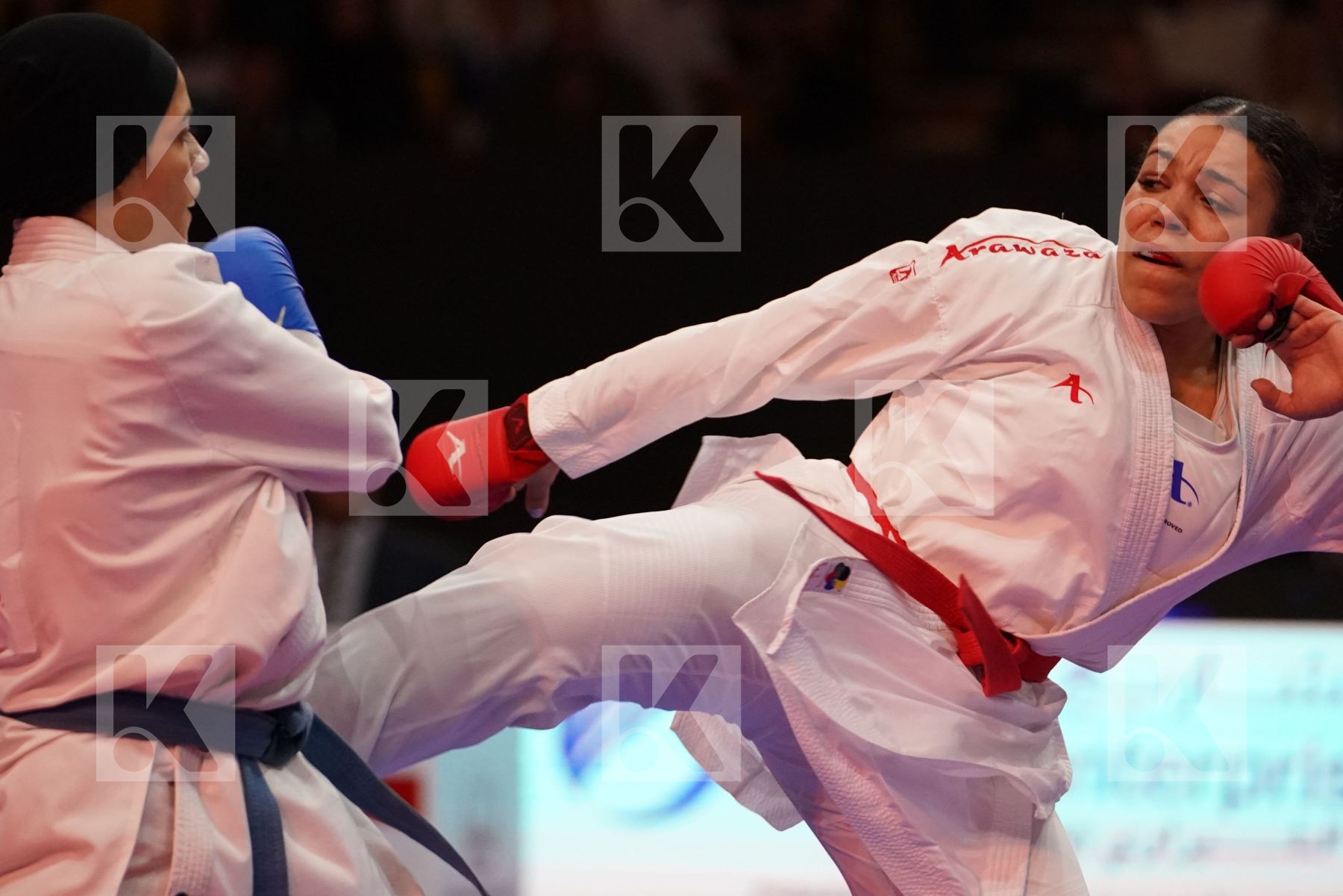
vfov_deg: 5.9
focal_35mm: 234
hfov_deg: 8.8
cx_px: 672
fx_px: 8729
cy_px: 448
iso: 5000
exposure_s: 1/1000
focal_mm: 156
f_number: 2.8
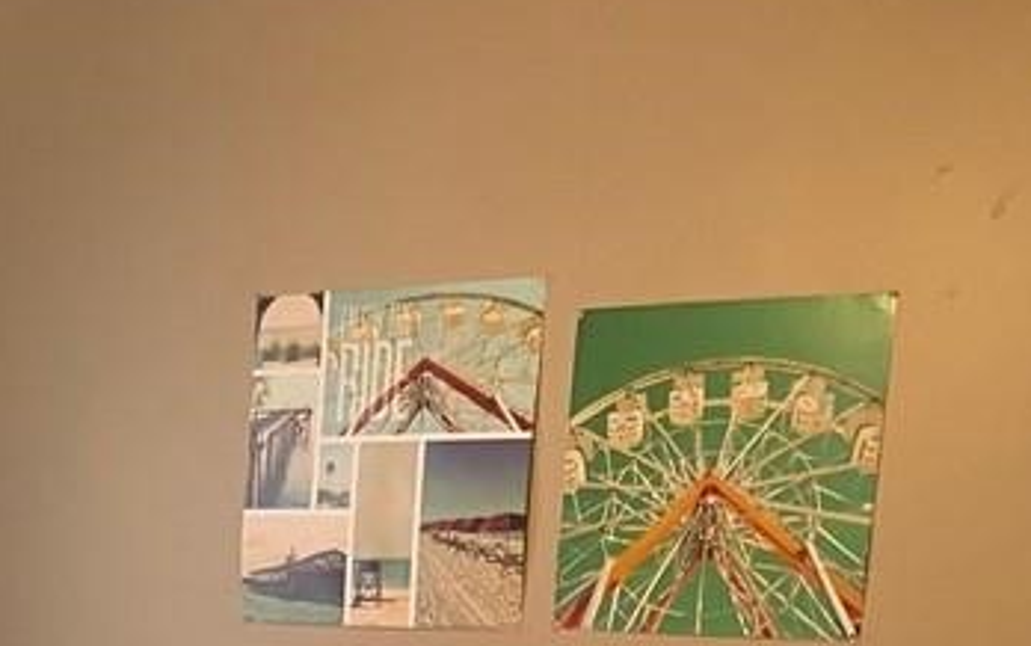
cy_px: 1049
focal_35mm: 81
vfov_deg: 14.7
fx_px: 2277
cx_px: -160
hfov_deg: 23.6
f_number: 1.8
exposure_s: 1/60
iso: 125
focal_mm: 4.25
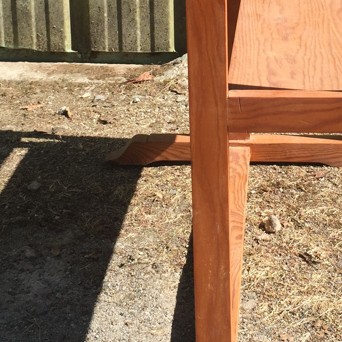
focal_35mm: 76
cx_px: 235
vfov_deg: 22.2
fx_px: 850
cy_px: 36
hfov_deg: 22.6
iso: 32
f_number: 2.2
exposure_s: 1/989
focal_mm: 4.15
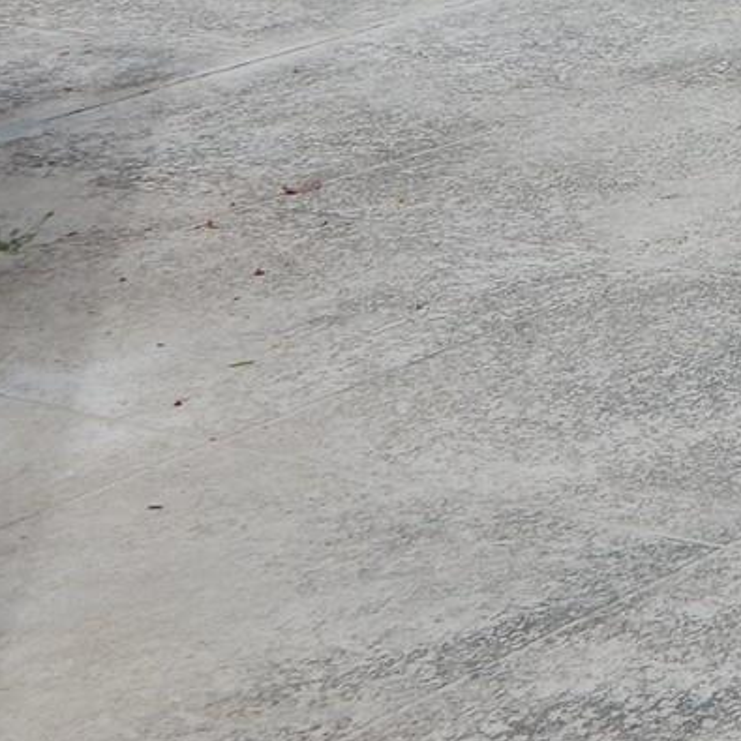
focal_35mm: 154
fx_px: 3730
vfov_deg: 11.2
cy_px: -47
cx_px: 1465
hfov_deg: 10.5
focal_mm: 7.7
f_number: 7.1
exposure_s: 1/400
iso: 125
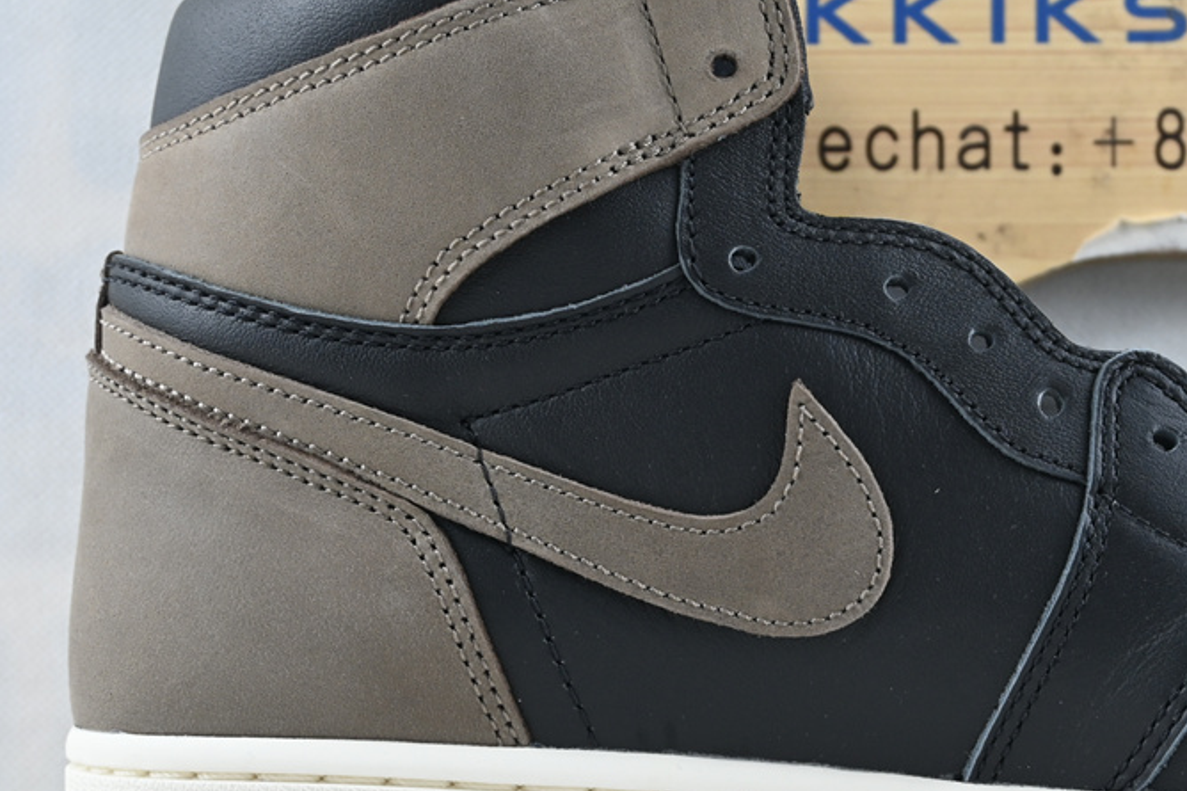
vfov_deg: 14.1
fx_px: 3197
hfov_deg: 20.7
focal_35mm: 97
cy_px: 491
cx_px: 981
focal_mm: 36
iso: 200
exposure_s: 1/50
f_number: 5.3
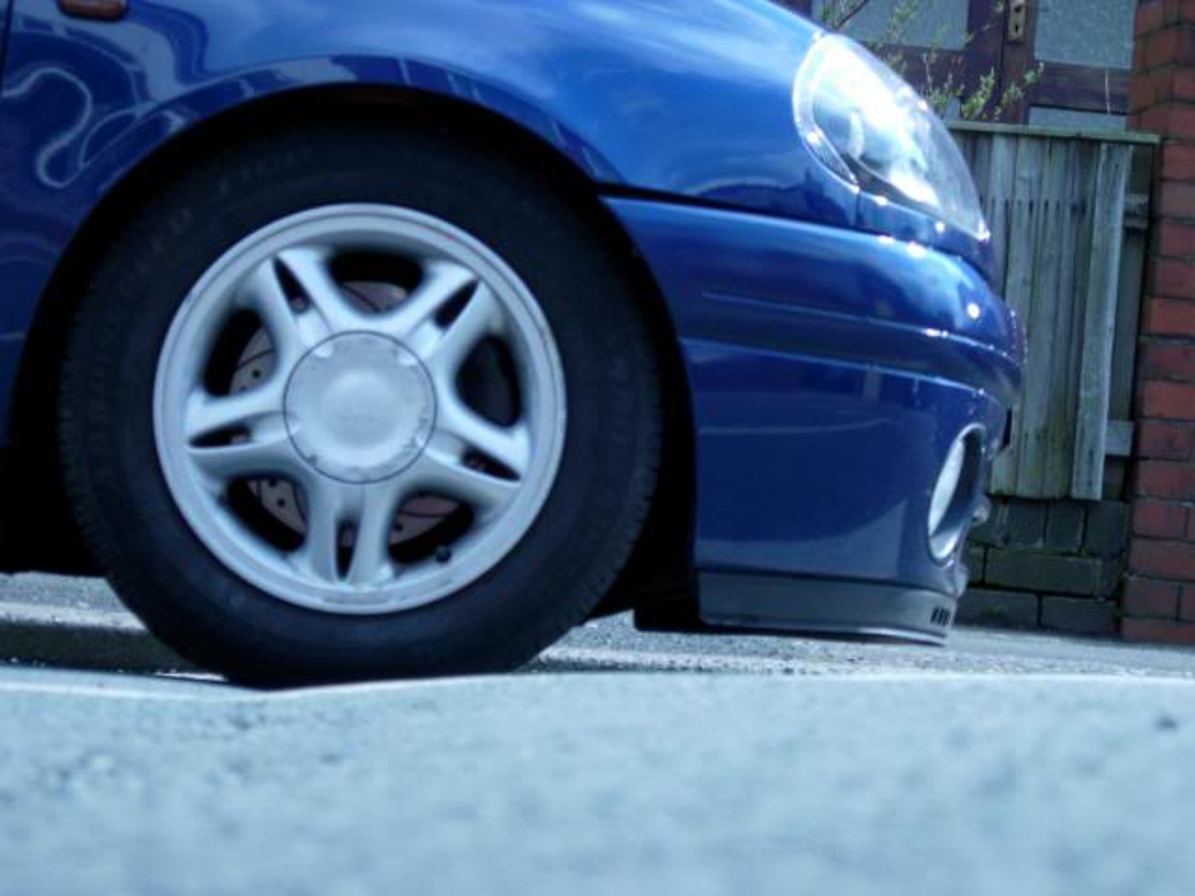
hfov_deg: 17.4
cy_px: 448
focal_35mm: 113
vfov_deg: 13.1
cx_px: 598
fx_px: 3901
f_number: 4.9
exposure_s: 1/287
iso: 79
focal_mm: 23.4
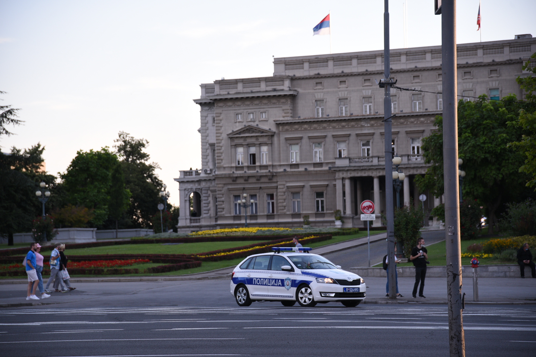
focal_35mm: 105
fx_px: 1563
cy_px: 178
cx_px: 268
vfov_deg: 13.0
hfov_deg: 19.5
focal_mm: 105
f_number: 4
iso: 500
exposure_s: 1/640
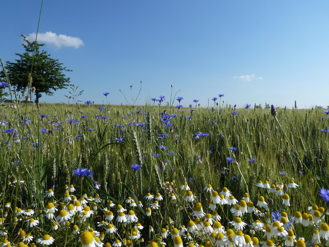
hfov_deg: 69.4
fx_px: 238
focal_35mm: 25
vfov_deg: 54.9
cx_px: 164
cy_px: 124
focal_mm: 4.1
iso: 80
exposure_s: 1/400
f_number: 5
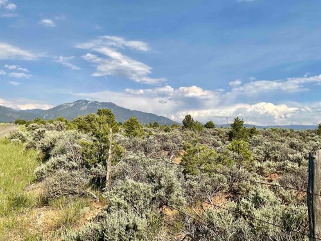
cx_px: 160
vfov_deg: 48.2
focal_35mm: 29
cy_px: 120
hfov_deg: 61.7
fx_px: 269
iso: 16
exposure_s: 1/2801
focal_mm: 3
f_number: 1.8
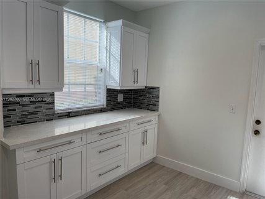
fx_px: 199
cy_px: 100
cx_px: 132
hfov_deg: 67.3
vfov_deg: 53.0
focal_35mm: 26
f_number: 1.6
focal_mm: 5.1
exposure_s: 1/214
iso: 32
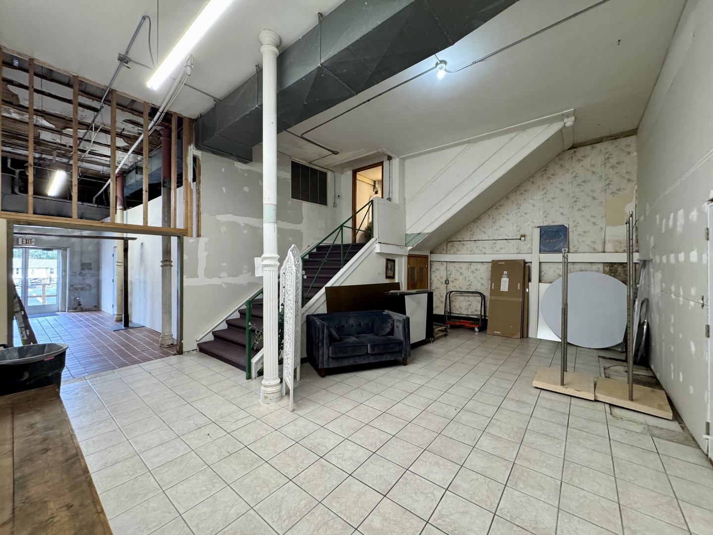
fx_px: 288
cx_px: 356
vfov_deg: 85.7
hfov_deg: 102.1
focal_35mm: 14
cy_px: 268
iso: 250
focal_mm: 2.22
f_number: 2.2
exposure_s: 1/60
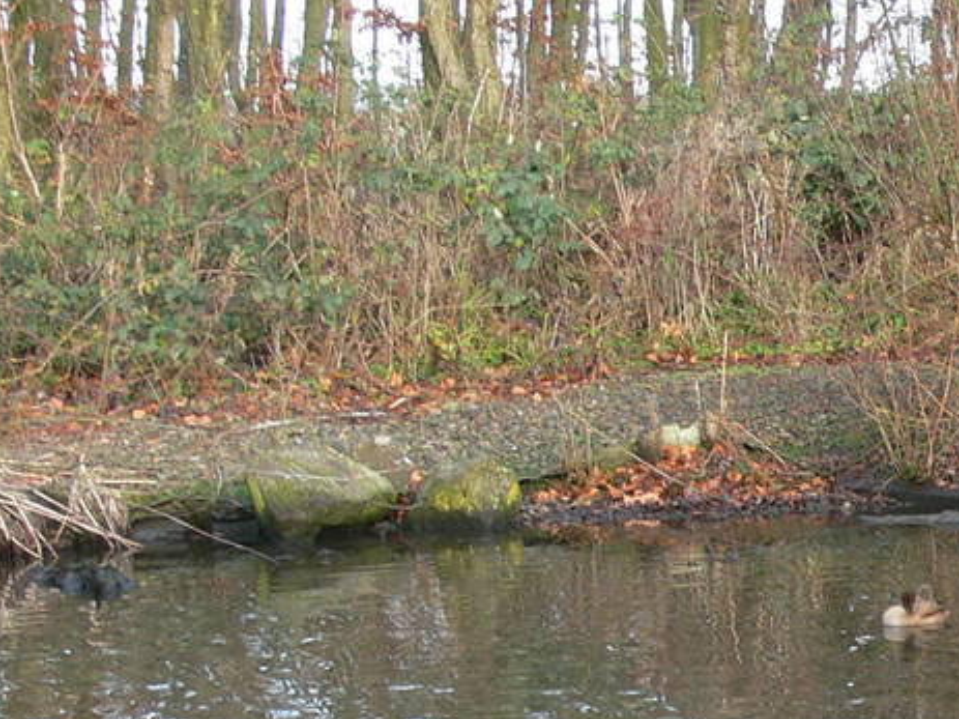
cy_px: 711
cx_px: 1386
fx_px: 3351
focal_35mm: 121
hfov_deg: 15.2
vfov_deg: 12.1
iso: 80
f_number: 3.6
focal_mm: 7.4
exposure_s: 1/50
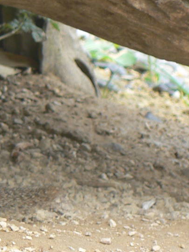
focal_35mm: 641
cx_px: -128
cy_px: 134
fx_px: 4668
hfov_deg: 2.3
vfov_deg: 3.1
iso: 80
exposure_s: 1/80
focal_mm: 35.9
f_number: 4
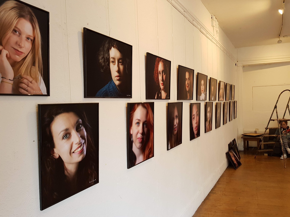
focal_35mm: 26
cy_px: 108
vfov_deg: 53.1
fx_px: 218
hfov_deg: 67.3
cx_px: 145
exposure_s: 1/33
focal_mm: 4.2
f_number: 1.7
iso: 160
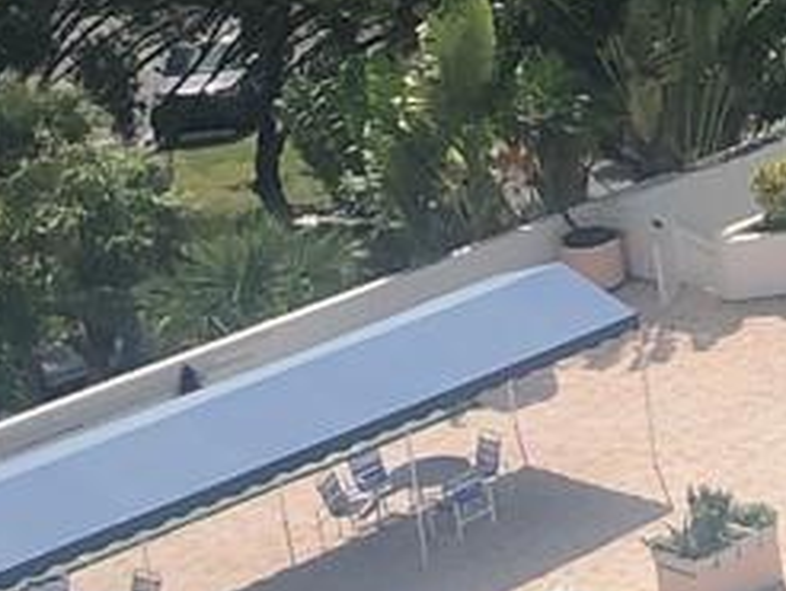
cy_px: -169
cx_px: 1770
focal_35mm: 182
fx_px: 4137
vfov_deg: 8.1
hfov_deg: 9.8
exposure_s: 1/3040
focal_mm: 3.99
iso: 20
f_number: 1.8
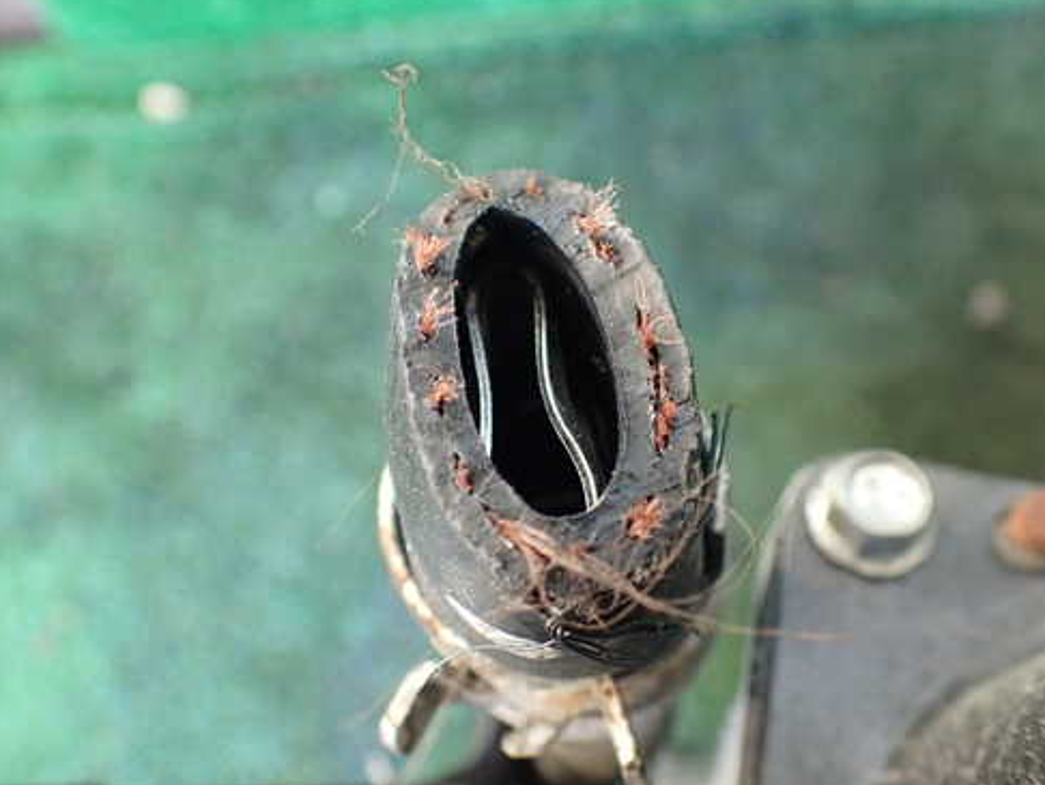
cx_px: 535
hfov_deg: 50.1
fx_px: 1118
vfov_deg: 38.7
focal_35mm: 37
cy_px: 385
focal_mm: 5.4
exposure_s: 1/60
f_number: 2.3
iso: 800
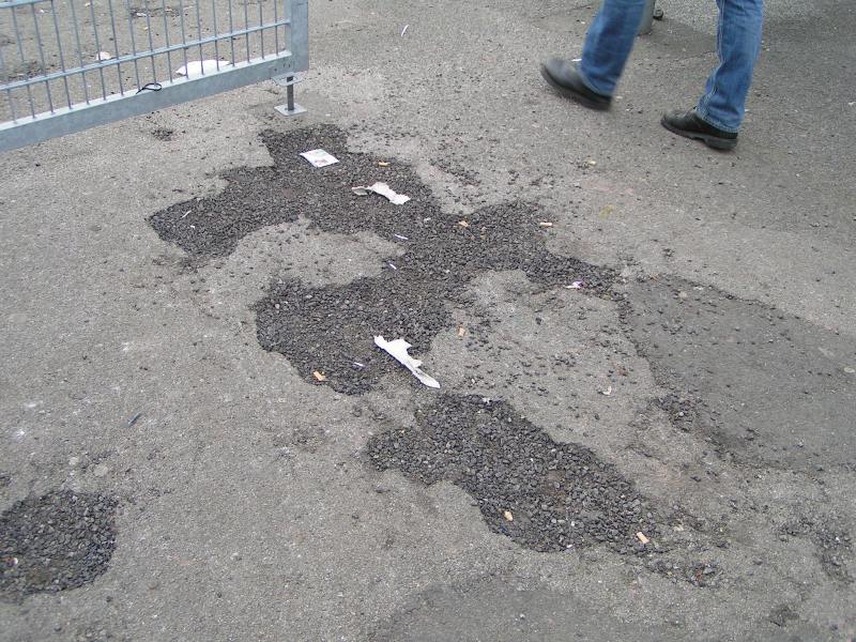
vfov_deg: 35.1
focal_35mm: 41
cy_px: 321
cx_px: 428
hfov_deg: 45.8
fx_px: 1014
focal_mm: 6.3
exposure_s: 1/80
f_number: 3.5
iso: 50
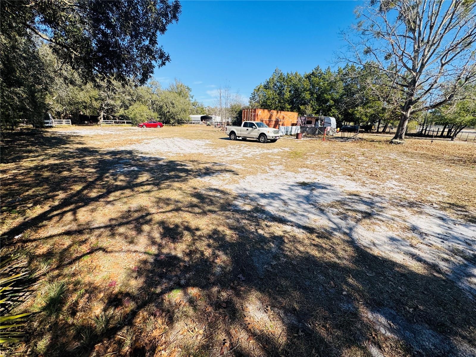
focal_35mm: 14
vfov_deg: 85.7
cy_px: 178
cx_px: 238
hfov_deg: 102.1
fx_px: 193
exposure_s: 1/1536
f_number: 2.2
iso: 40
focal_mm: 2.22
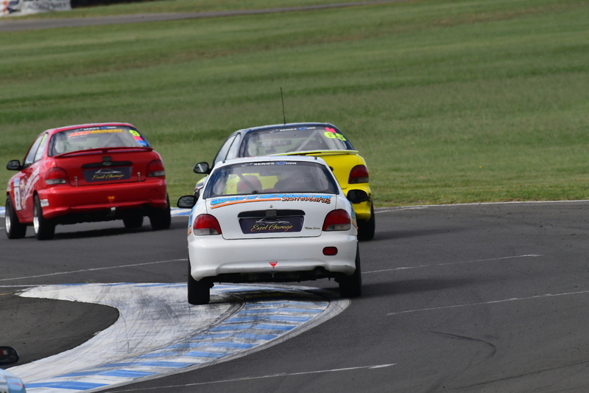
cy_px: 196
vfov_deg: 1.8
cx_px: 294
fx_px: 12268
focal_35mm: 750
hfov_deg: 2.8
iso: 400
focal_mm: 500
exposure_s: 1/500
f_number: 11
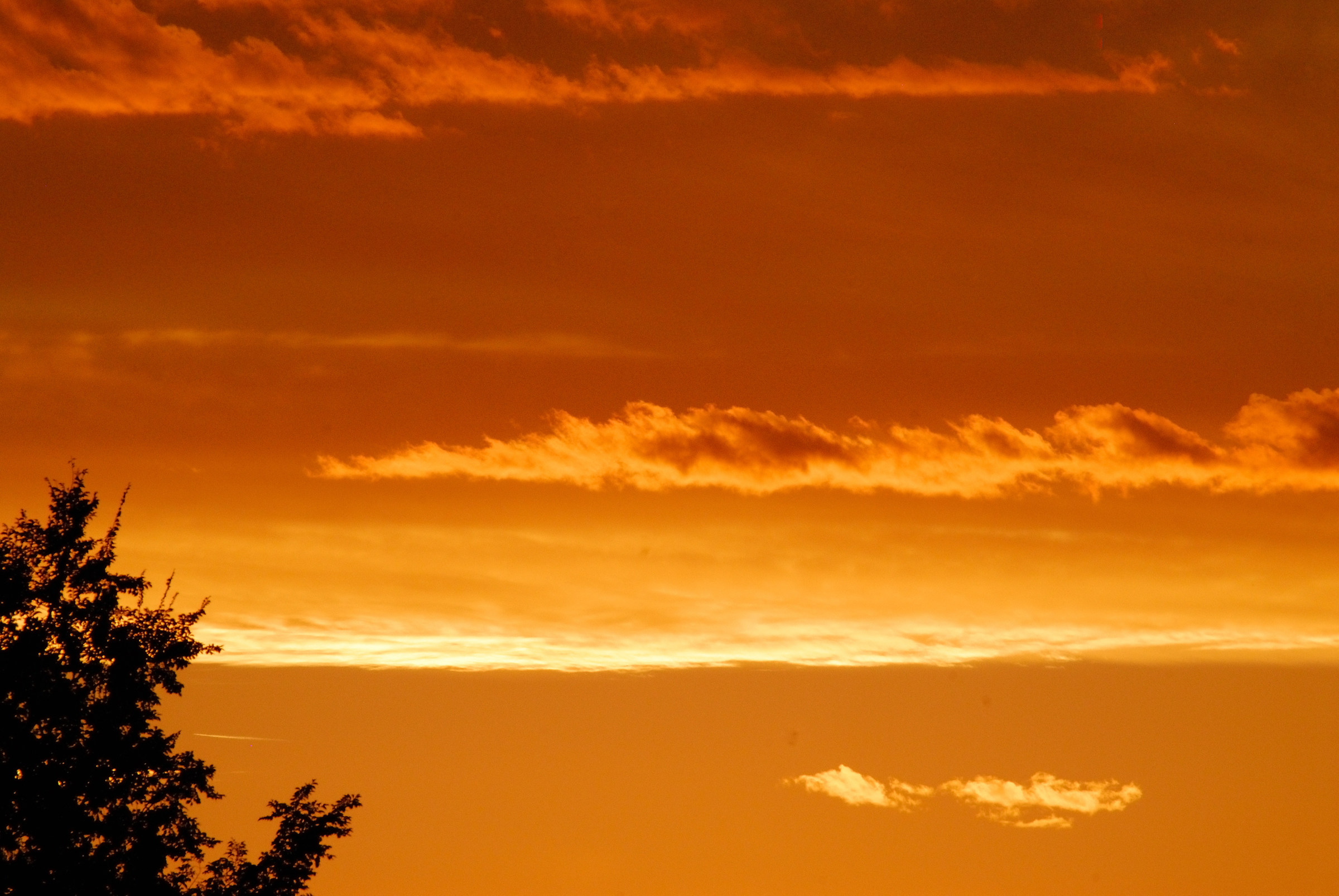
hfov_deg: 4.6
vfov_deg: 3.1
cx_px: 670
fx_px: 16756
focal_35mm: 450
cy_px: 448
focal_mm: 300
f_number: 18
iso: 800
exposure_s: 1/500
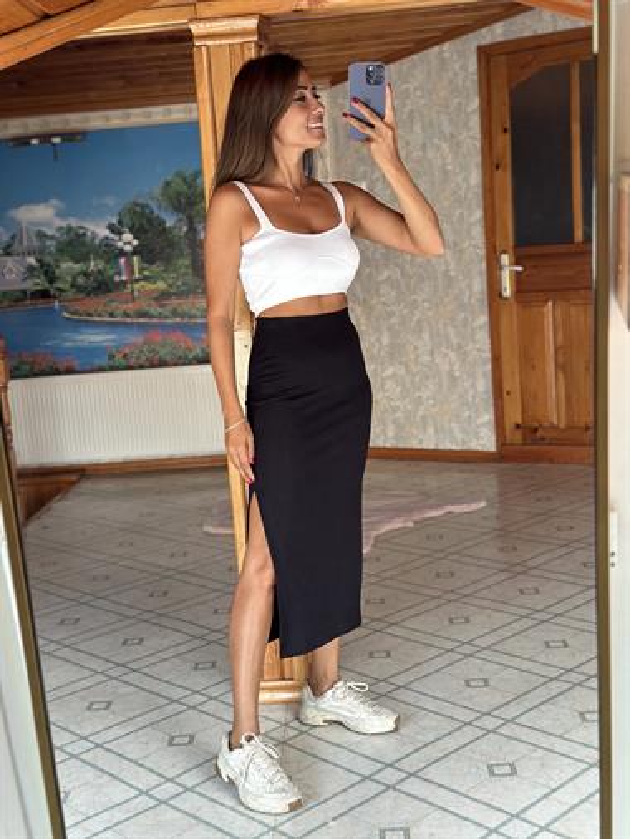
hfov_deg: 30.3
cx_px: 315
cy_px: 420
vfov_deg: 39.6
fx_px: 1164
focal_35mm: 48
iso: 125
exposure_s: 1/115
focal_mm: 6.86
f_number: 1.78
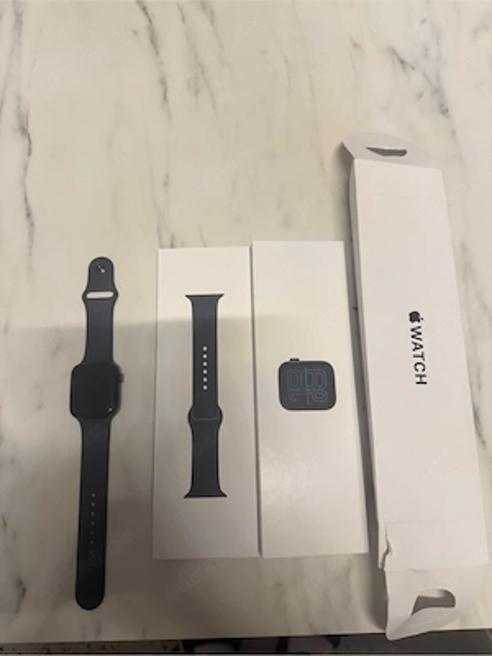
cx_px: 246
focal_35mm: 24
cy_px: 328
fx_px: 455
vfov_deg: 71.6
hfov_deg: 56.8
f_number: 1.78
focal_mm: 6.76
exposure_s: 1/50
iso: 160
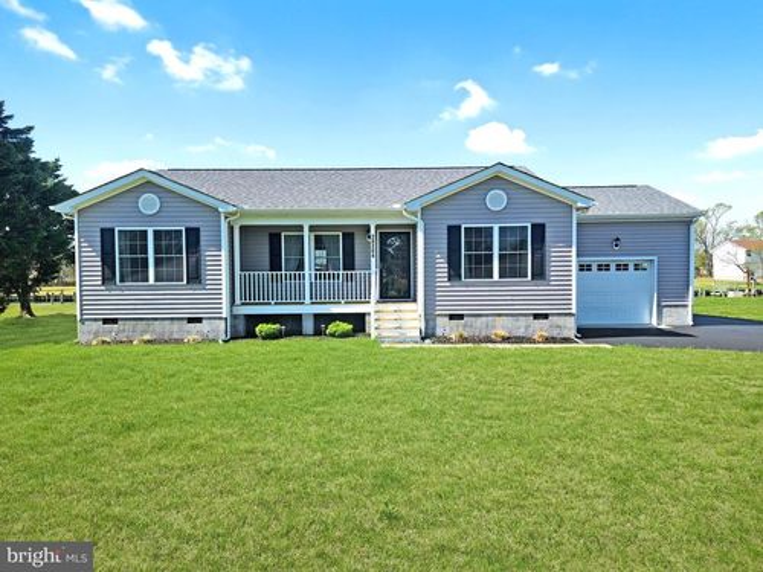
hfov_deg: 73.9
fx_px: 507
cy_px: 286
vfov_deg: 58.9
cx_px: 382
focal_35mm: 23
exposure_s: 1/947
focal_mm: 6.4
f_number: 1.8
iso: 12
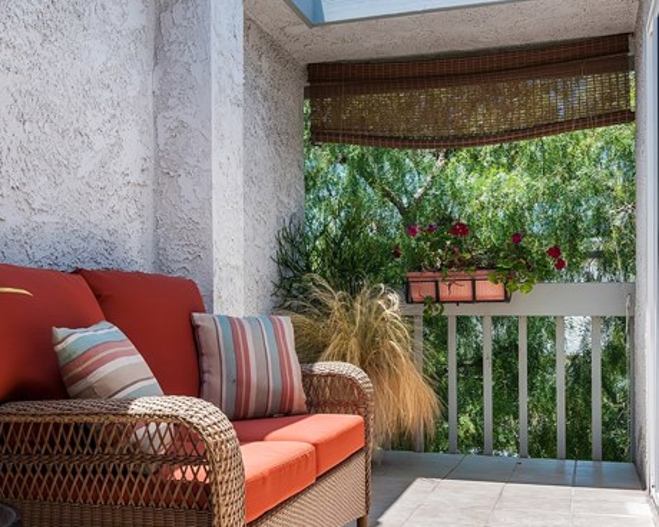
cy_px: 299
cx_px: 281
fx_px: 839
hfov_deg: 42.8
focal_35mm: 43
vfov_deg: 34.8
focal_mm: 22
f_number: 9
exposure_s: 1/320
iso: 200
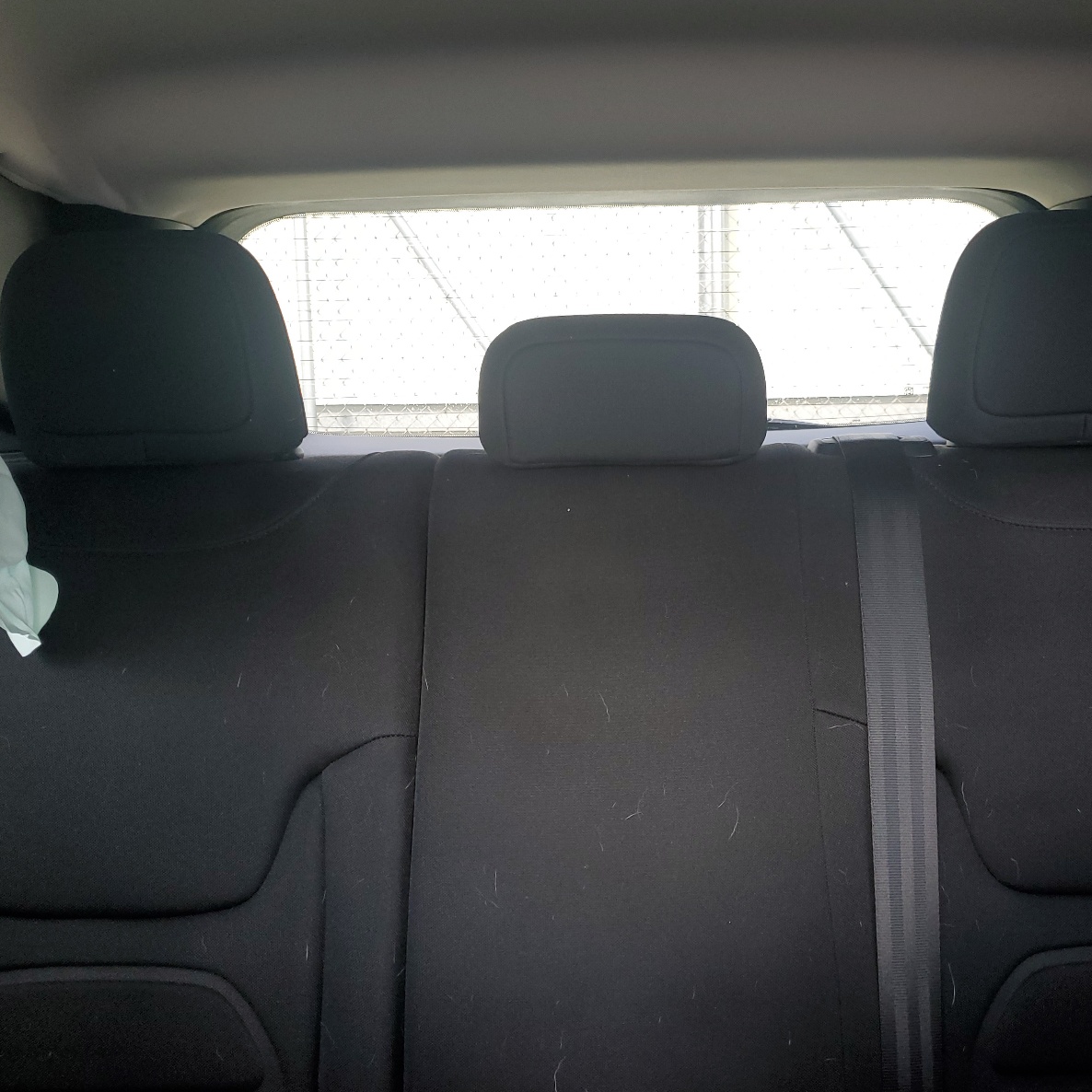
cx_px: 633
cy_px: 547
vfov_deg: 52.5
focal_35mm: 31
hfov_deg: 52.3
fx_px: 1106
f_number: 1.5
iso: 63
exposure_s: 1/120
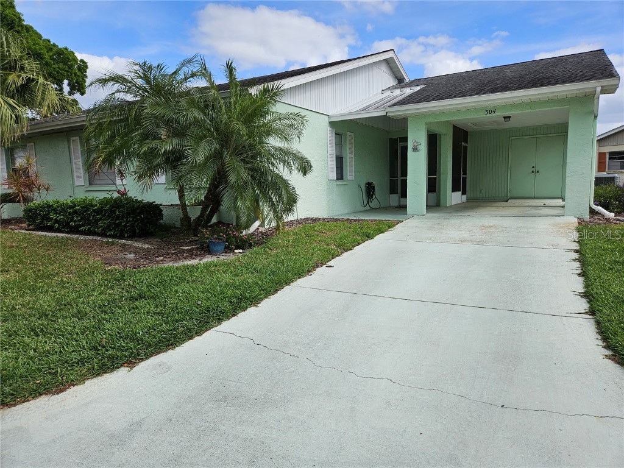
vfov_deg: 58.9
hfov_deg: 73.9
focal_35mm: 23
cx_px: 312
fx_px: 415
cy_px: 234
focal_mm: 5.4
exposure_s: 1/2410
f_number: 1.8
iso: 25
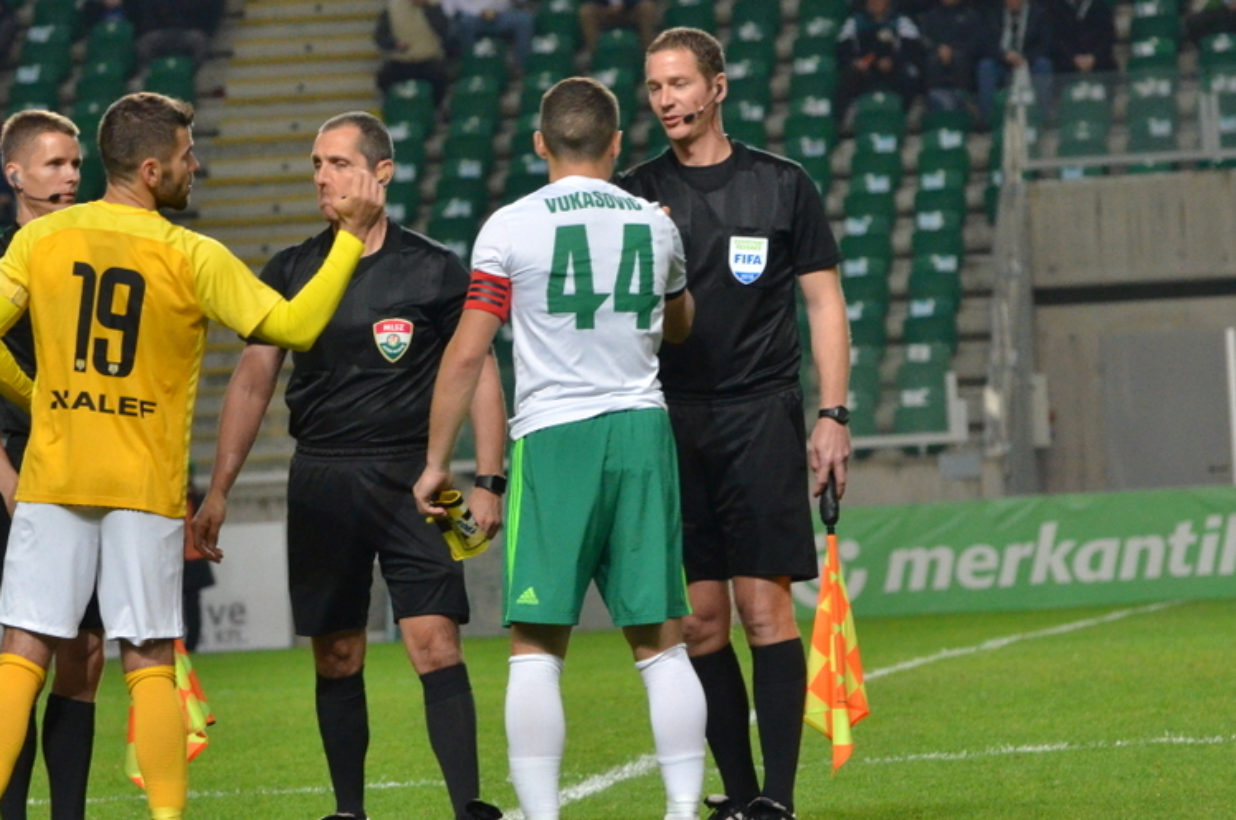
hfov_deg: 6.4
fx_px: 11132
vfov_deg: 4.2
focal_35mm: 325
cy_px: 416
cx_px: 509
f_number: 5
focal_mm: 135
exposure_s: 1/400
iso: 2000
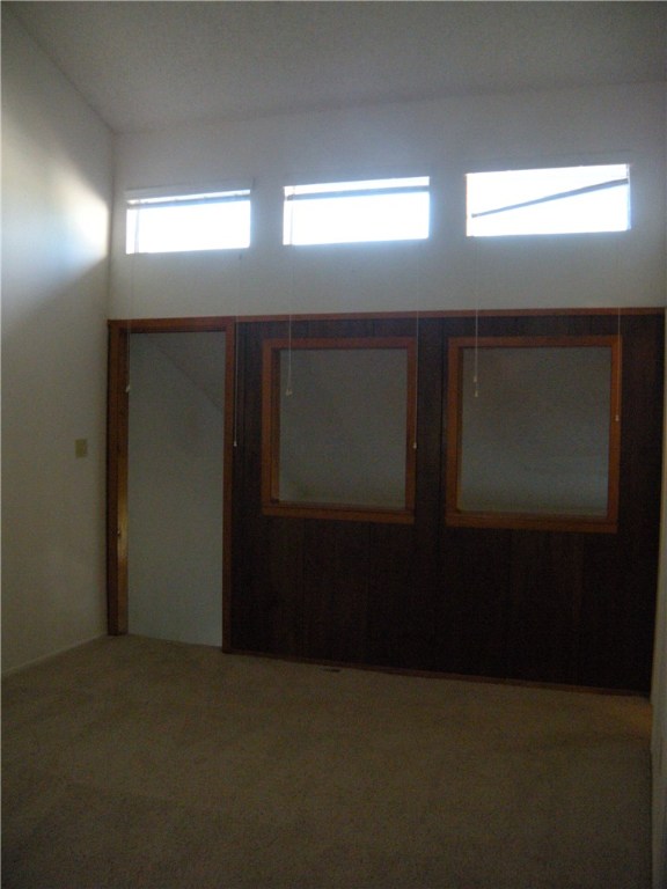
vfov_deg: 52.6
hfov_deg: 40.7
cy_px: 444
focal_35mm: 35
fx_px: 899
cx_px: 334
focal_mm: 5.9
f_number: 3.8
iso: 361
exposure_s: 1/54.3
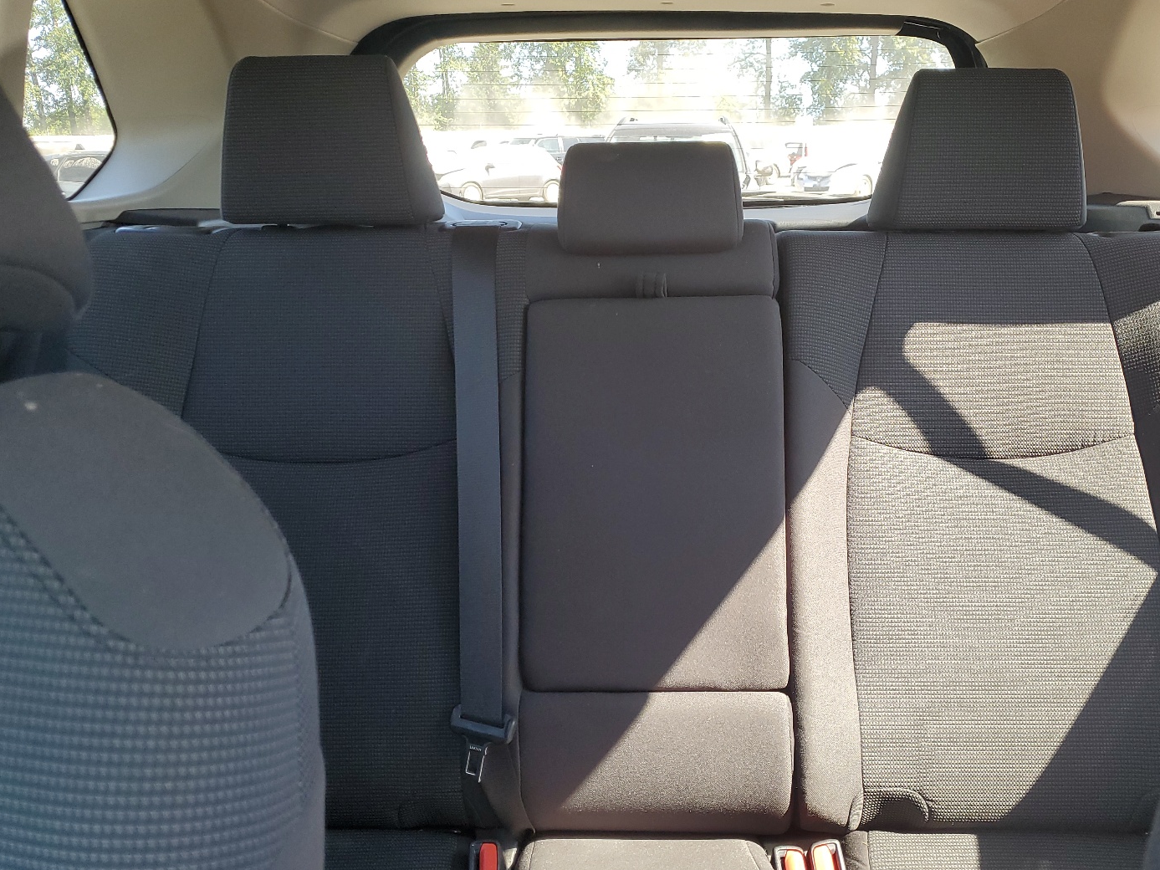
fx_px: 1005
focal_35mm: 30
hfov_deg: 59.8
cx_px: 652
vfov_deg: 46.8
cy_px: 421
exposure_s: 1/120
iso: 72
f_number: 1.5
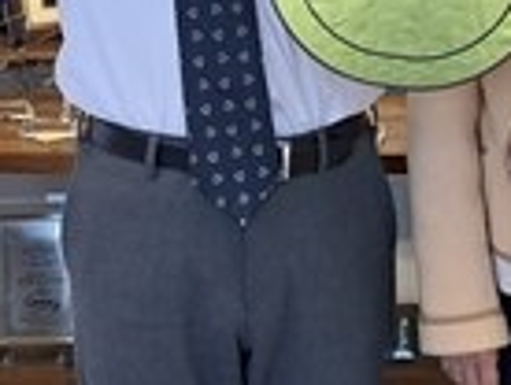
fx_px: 1641
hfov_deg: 17.7
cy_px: 96
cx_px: 318
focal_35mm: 111
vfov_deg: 13.3
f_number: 1.8
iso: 50
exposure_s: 1/50
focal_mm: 5.23
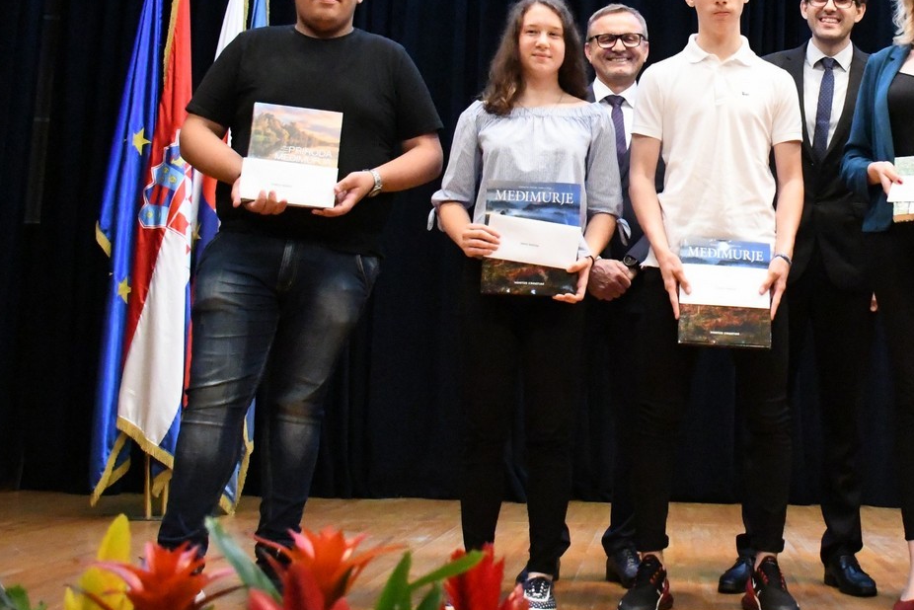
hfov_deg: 33.6
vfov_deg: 23.6
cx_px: 782
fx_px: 1448
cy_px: 183
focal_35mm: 57
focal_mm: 22
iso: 16000
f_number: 5
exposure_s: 1/640
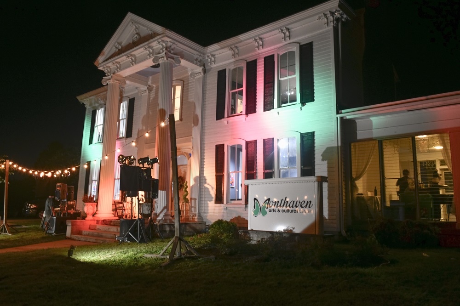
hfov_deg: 65.5
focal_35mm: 28
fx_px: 358
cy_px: 153
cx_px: 230
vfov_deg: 46.4
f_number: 8
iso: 1600
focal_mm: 28
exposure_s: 1/4
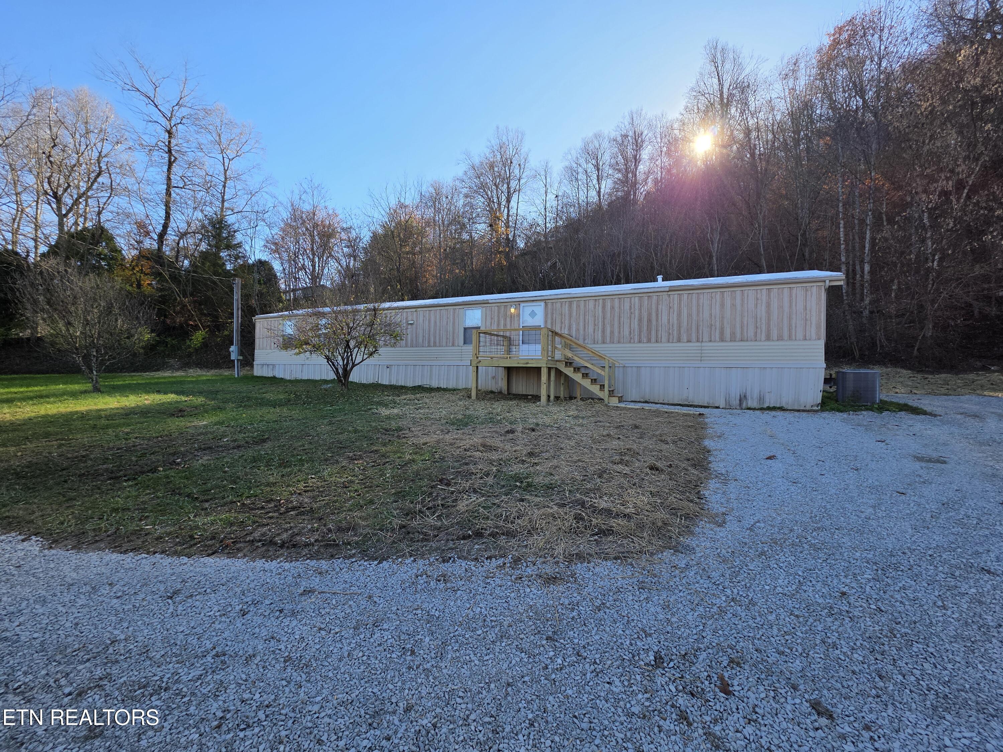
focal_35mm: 13
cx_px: 502
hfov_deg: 106.2
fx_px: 377
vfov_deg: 89.9
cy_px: 376
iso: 40
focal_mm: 2.2
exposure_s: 1/703
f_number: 1.9
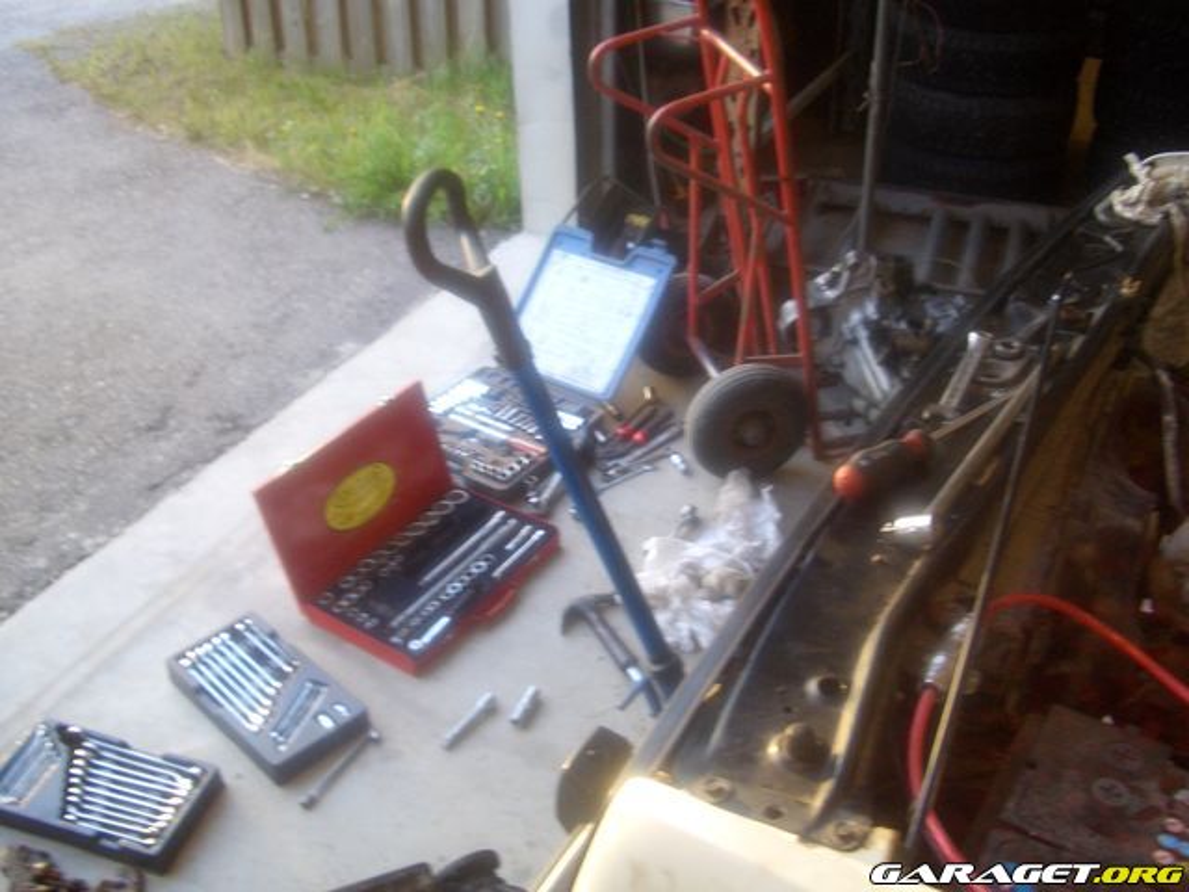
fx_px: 1202
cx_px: 594
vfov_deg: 40.7
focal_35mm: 35
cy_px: 446
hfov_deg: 52.6
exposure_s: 1/30
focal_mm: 5.8
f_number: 2.6
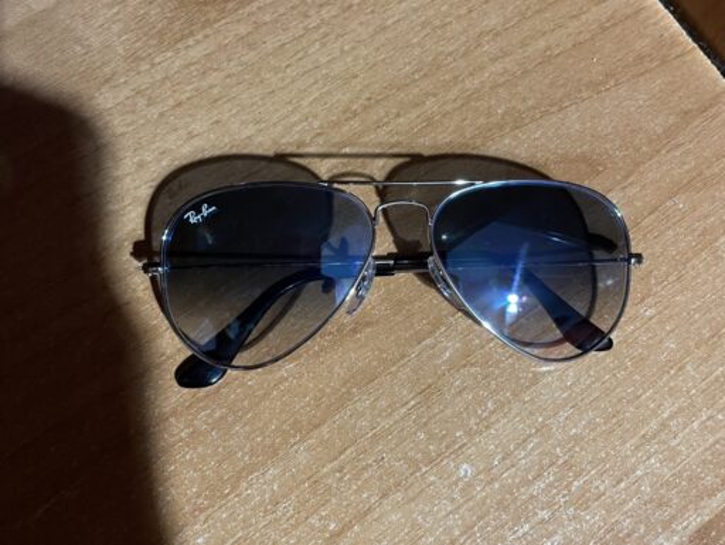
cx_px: 362
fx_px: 545
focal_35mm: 26
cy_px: 272
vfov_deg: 53.1
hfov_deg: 67.3
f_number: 1.6
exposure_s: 1/25
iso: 640
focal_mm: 4.2
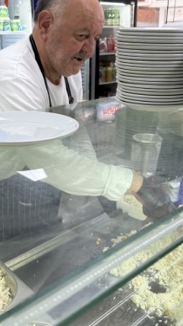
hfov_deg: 30.3
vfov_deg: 51.5
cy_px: 147
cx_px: 76
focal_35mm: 39
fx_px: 337
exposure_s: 1/100
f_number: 1.78
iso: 100
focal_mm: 6.76
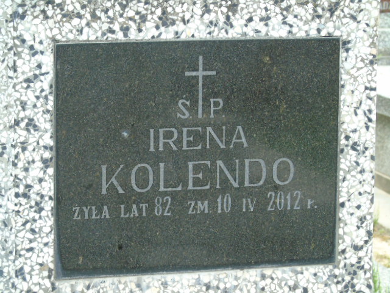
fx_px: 1825
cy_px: 146
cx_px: 195
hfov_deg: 12.2
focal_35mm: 162
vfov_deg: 9.2
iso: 250
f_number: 4.9
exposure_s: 1/125
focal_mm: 29
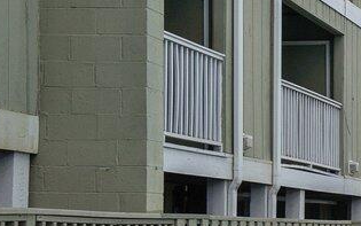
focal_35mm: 106
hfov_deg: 17.3
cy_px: 177
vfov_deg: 12.3
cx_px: 572
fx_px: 1043
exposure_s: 1/2500
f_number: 4
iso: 320
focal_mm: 16
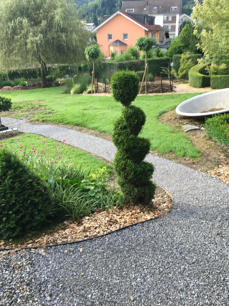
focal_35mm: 29
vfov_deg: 61.7
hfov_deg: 48.2
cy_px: 153
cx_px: 114
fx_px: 256
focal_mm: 4.15
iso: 25
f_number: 2.2
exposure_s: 1/124
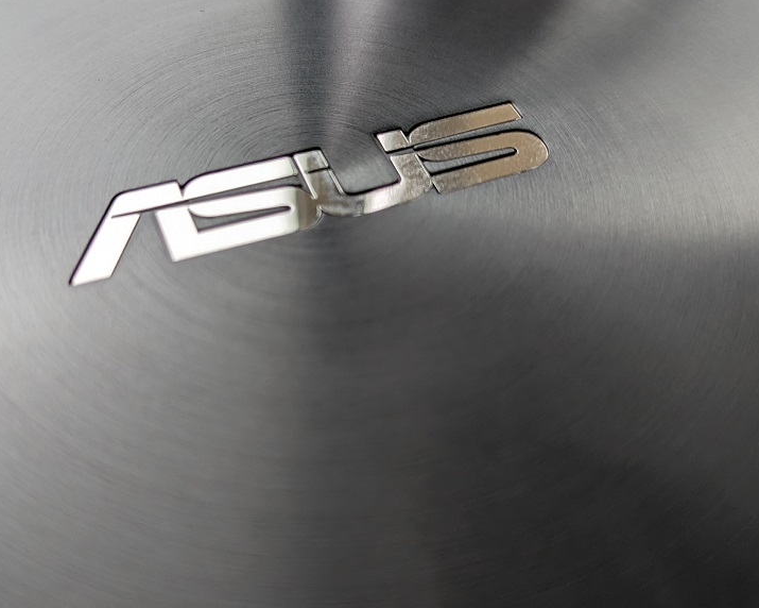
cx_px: 316
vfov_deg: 35.6
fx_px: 943
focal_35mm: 42
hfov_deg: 43.7
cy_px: 269
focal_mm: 6.81
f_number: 1.85
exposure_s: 1/180
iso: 51
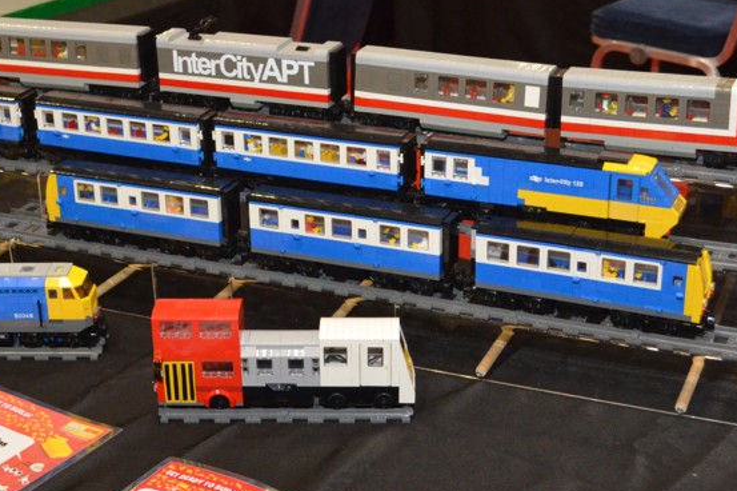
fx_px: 1330
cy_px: 236
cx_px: 284
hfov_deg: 30.9
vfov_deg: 20.9
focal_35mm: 65
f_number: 4
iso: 3200
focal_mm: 24
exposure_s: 1/60
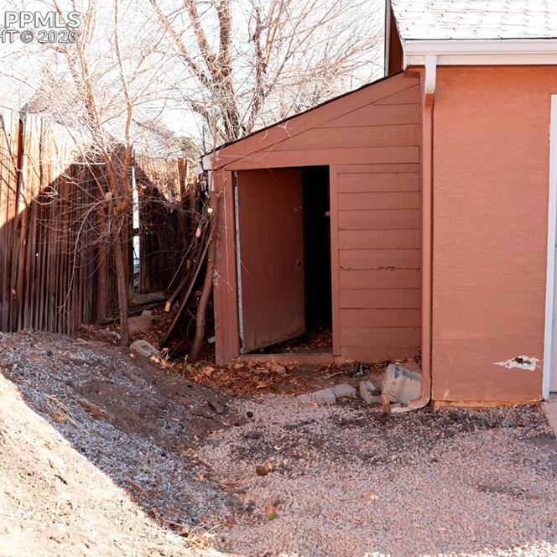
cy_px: 283
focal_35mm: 38
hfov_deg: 43.6
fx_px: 692
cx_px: 342
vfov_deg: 43.9
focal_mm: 29
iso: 100
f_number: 5
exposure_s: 1/100
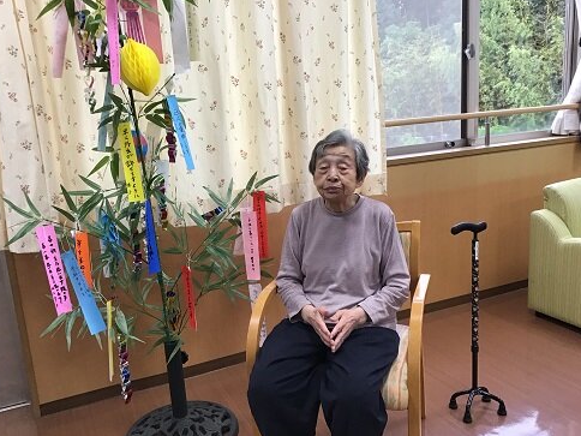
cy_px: 222
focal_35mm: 32
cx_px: 289
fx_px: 537
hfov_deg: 56.8
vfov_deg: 44.2
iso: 32
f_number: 2.4
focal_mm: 3.3
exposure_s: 1/30
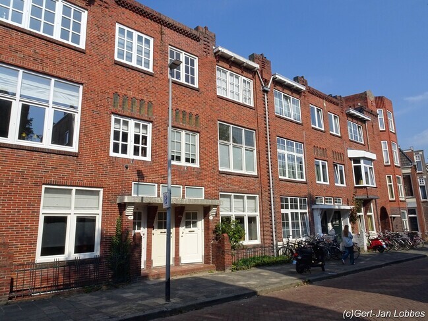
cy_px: 160
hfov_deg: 71.6
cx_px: 214
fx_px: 297
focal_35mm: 24
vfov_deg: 56.8
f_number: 8
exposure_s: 1/250
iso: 80
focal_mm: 4.1
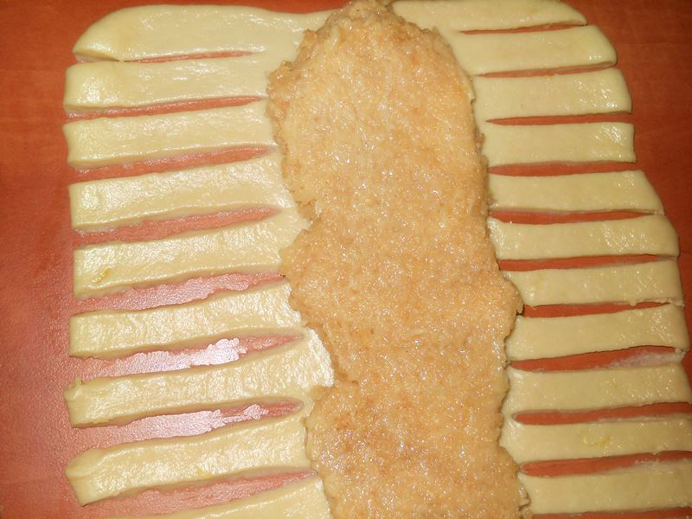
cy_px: 260
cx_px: 346
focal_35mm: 41
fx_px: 820
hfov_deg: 45.8
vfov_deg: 35.1
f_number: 3.1
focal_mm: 6.72
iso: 80
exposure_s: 1/30
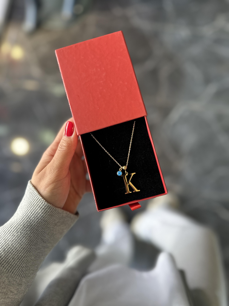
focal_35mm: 24
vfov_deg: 71.6
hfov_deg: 56.8
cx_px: 114
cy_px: 153
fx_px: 212
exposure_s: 1/100
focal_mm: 6.86
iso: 125
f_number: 1.78
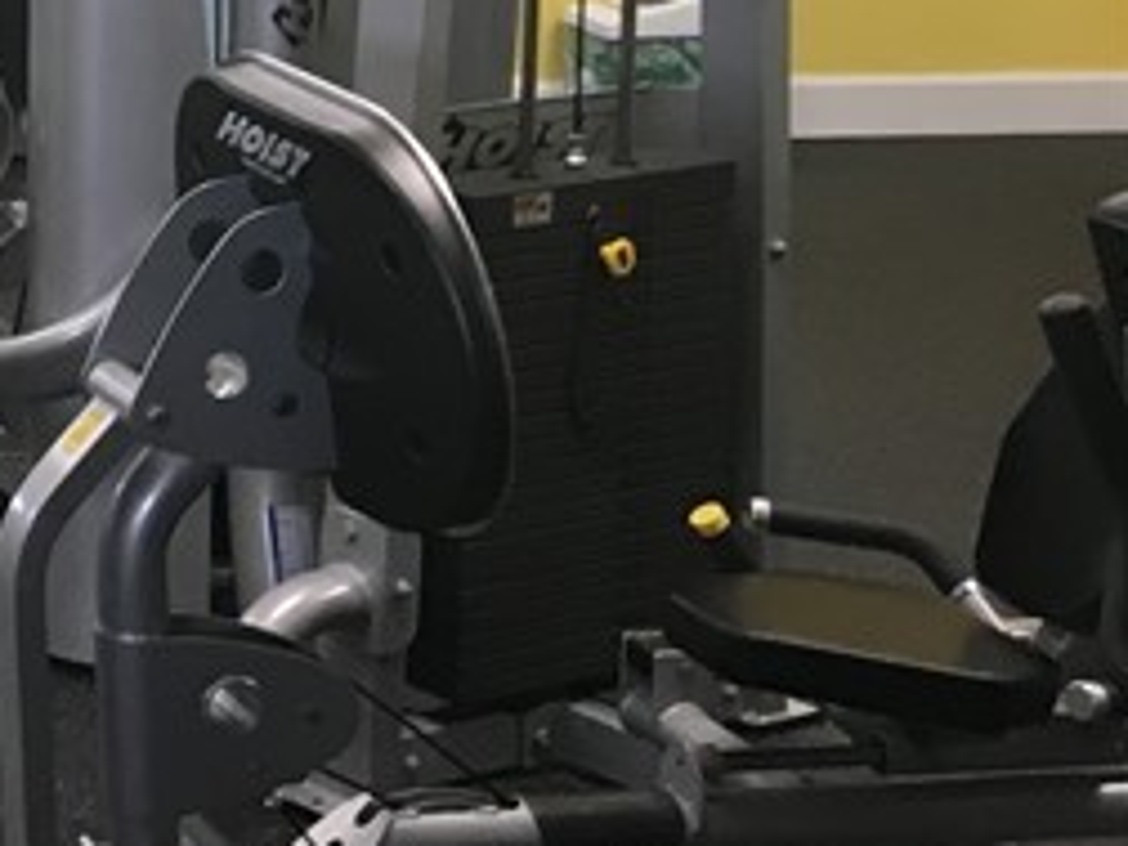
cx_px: -1155
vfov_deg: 12.0
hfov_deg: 14.0
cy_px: -448
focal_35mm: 118
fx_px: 3845
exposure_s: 1/30
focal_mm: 4.15
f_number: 2.2
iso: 80
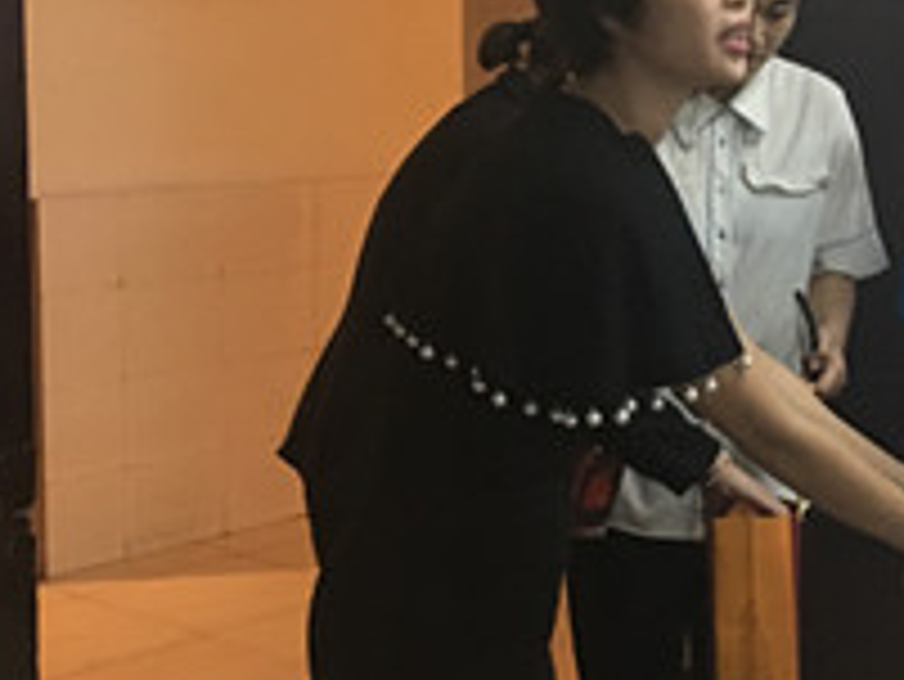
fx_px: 1881
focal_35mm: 72
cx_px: 738
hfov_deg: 26.5
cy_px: 288
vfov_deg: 20.4
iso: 100
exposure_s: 1/8
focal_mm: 4.15
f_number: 2.2
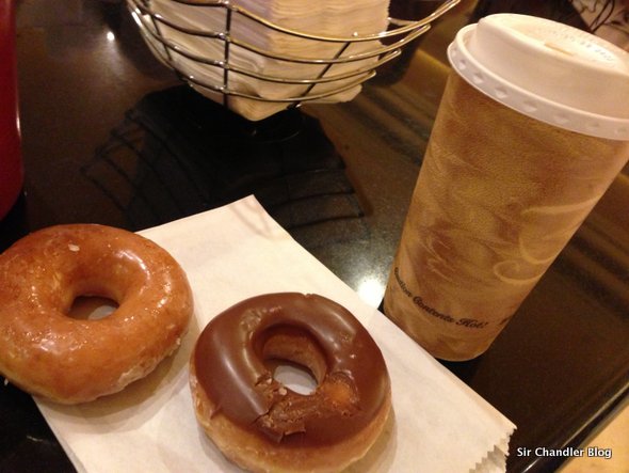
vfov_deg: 43.0
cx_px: 314
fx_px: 600
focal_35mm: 33
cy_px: 236
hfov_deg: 55.3
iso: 500
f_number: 2.4
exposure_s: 1/15
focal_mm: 4.13
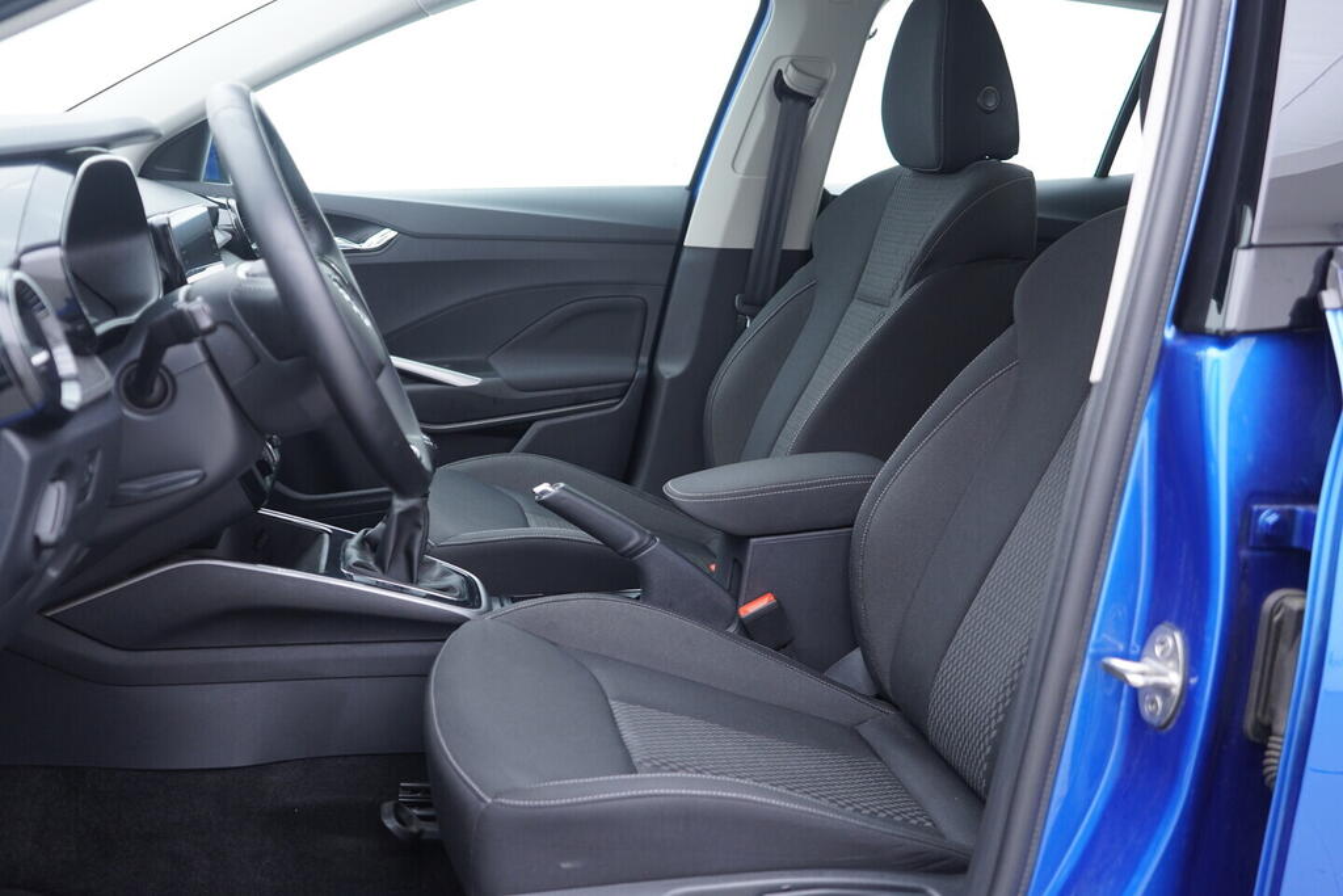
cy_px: 448
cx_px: 672
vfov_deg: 36.9
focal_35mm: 36
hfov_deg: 53.1
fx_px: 1343
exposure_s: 1/40
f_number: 2.8
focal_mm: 24
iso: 320
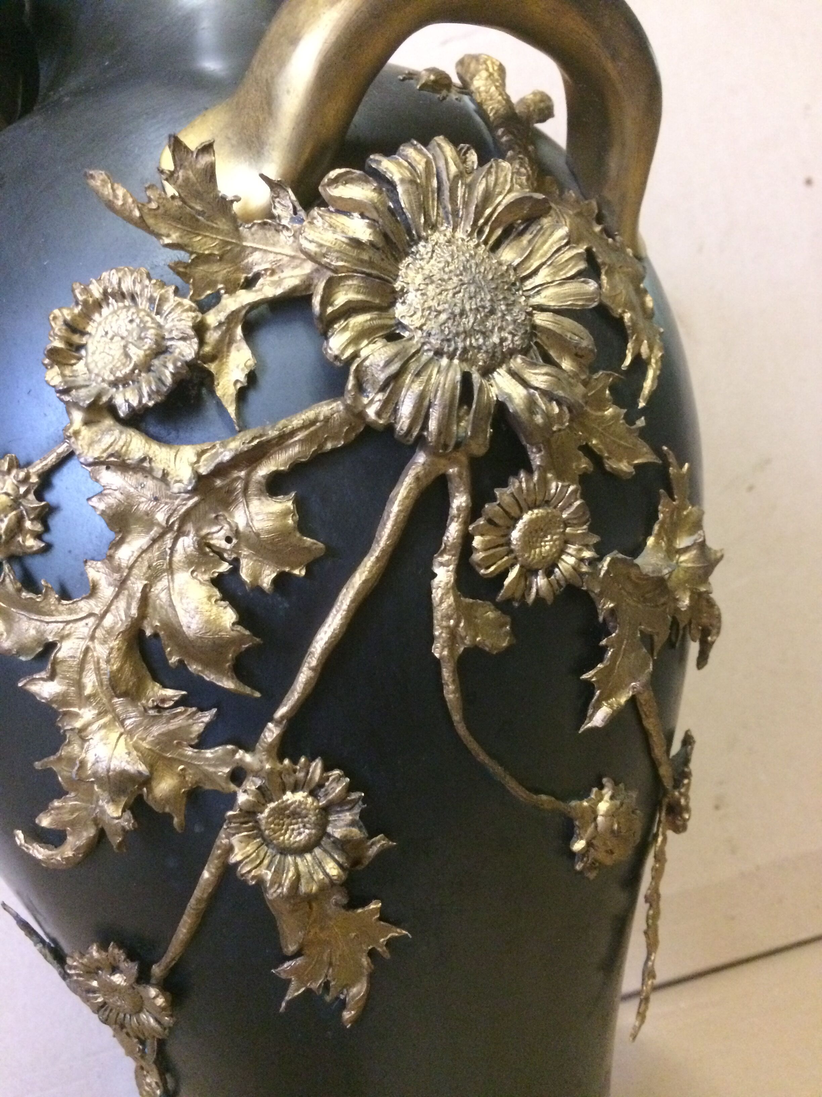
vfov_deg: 61.7
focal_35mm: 29
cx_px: 411
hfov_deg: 48.2
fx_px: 918
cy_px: 548
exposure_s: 1/17
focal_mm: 4.15
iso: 400
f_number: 2.2
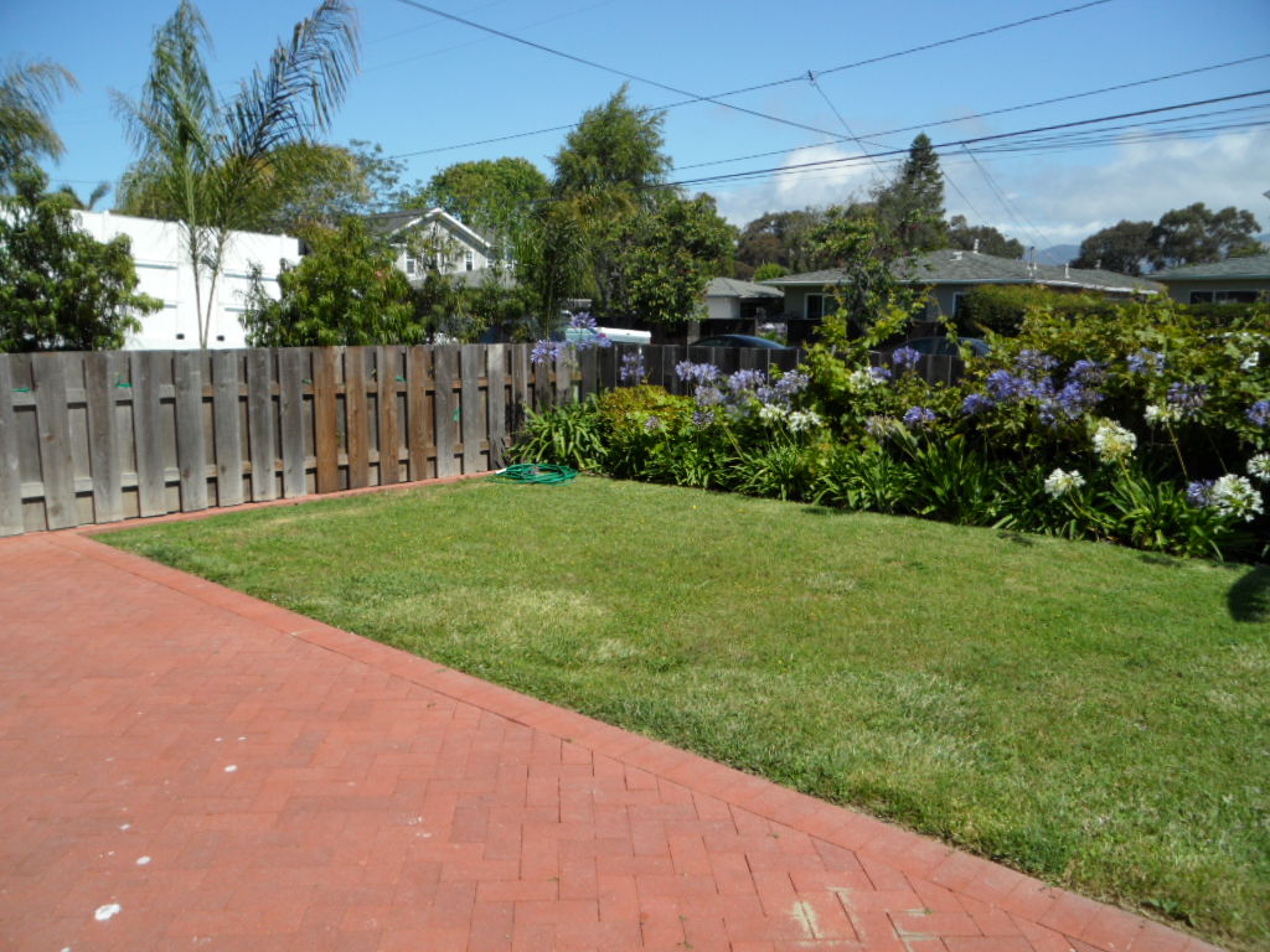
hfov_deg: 65.3
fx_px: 991
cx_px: 635
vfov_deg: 51.4
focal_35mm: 27
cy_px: 476
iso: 80
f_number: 3.5
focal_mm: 4.9
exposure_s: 1/750
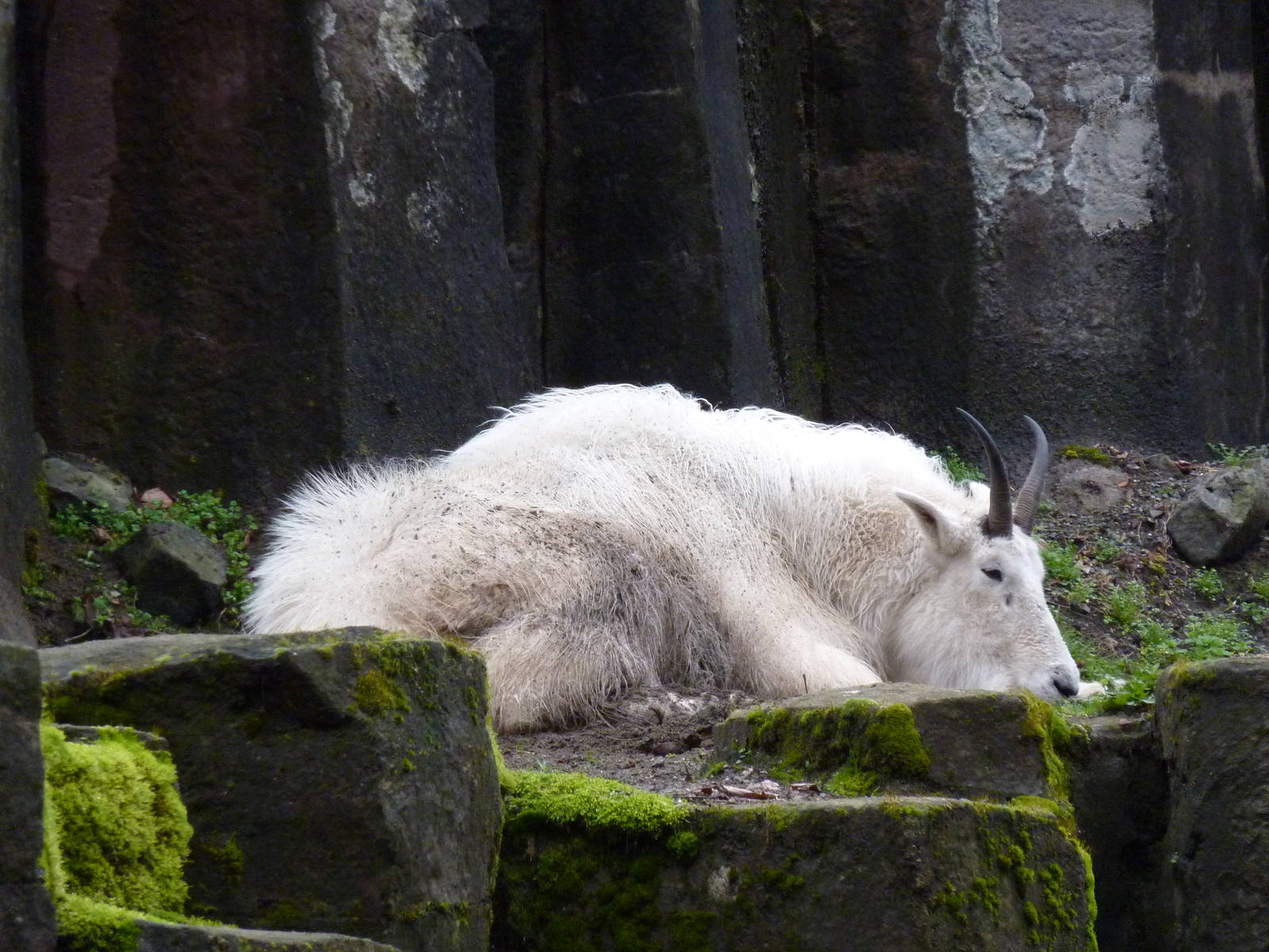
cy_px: 476
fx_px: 8248
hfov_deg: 8.8
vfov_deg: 6.6
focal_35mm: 225
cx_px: 634
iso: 400
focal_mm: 37
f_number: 4.6
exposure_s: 1/125
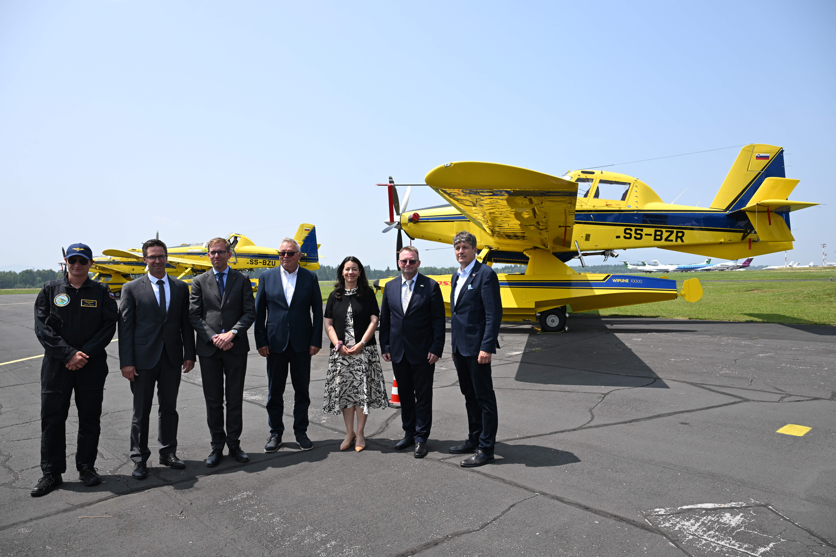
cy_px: 278
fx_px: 557
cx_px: 418
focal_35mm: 24
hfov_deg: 73.7
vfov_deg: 53.1
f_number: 8
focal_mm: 24
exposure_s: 1/800
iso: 400
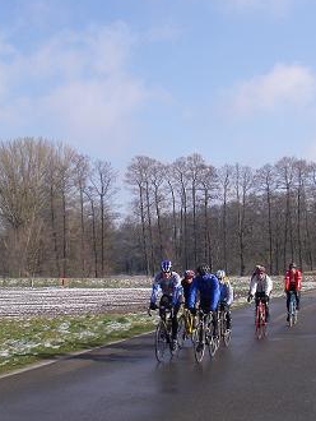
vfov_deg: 31.2
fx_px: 754
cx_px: 185
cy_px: 225
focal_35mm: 62
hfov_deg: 23.7
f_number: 6.6
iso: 64
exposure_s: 1/200
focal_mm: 6.3
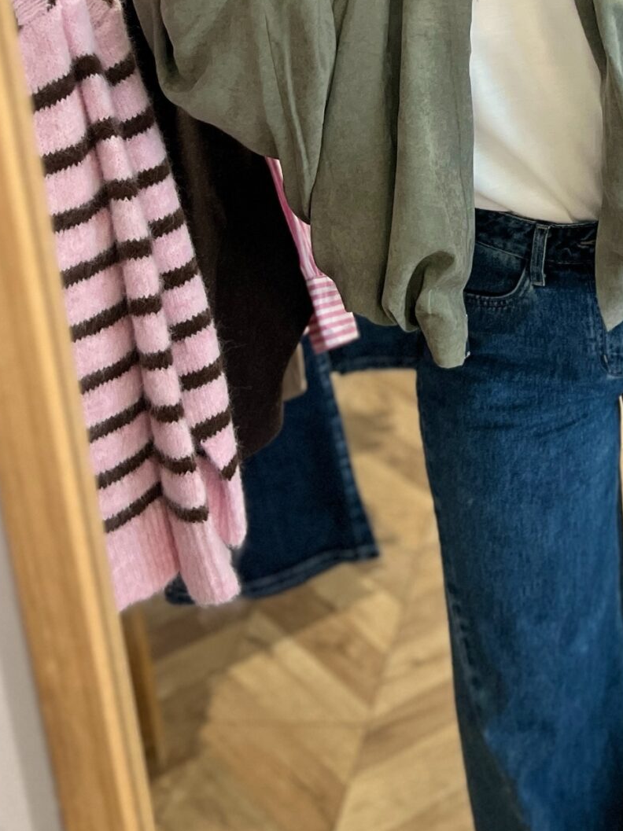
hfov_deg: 22.8
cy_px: 129
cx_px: 530
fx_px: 1513
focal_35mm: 63
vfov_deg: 29.8
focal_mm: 5.7
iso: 400
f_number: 1.5
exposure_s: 1/50
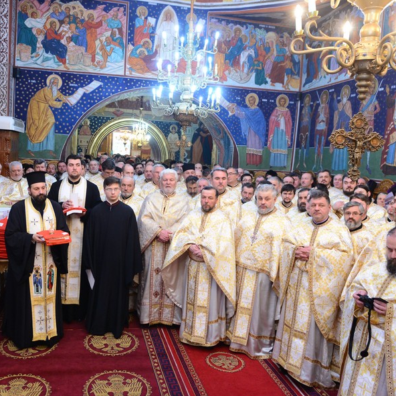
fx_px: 401
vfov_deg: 52.5
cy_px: 199
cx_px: 159
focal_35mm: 31
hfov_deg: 52.2
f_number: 4
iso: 2500
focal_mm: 24
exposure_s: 1/60
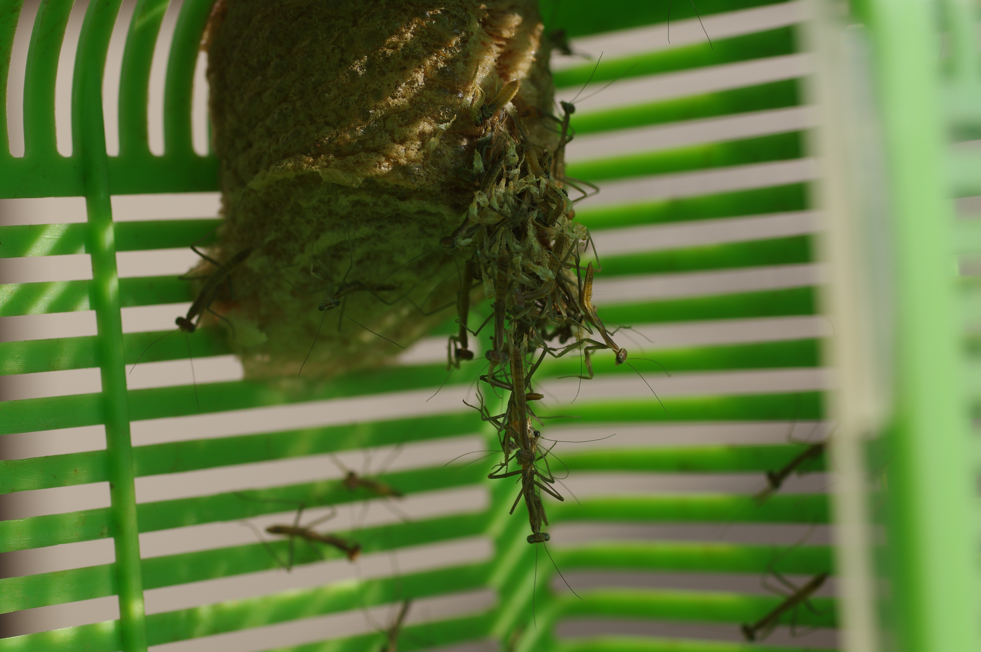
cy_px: 326
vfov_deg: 18.1
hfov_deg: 27.0
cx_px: 490
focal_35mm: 75
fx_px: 2042
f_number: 5.6
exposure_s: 1/400
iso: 100
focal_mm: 50
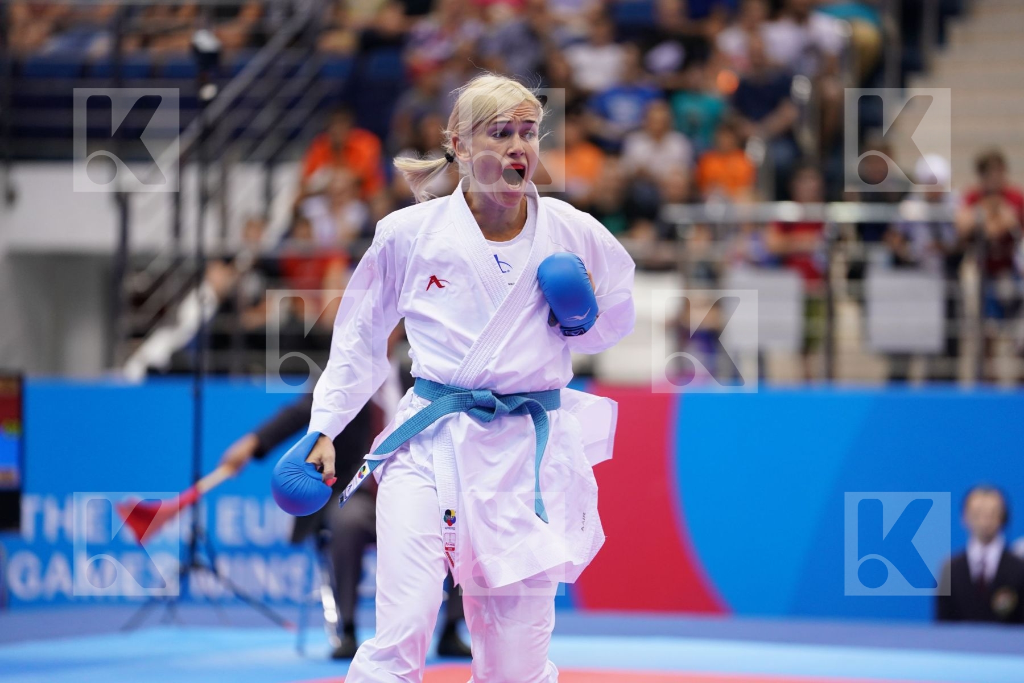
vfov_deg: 6.9
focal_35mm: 198
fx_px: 5632
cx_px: 512
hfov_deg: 10.4
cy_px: 342
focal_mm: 198
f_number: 2.8
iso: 1600
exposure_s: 1/800
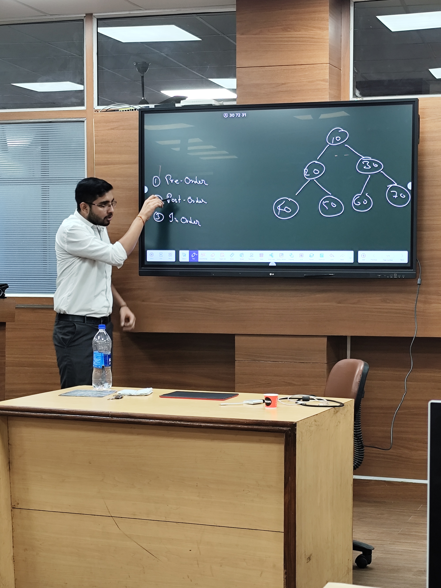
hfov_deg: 21.0
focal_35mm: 70
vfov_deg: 27.8
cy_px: 294
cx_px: 220
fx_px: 1189
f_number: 1.65
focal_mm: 6.19
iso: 100
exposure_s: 1/33.3
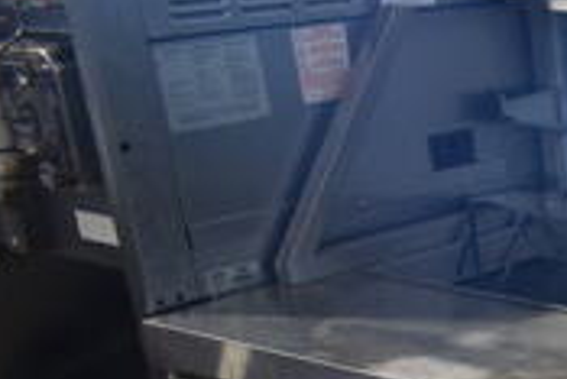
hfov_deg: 18.6
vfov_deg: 13.7
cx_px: 897
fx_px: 1482
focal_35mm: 94
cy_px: 573
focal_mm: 18
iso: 500
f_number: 3.5
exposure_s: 1/30
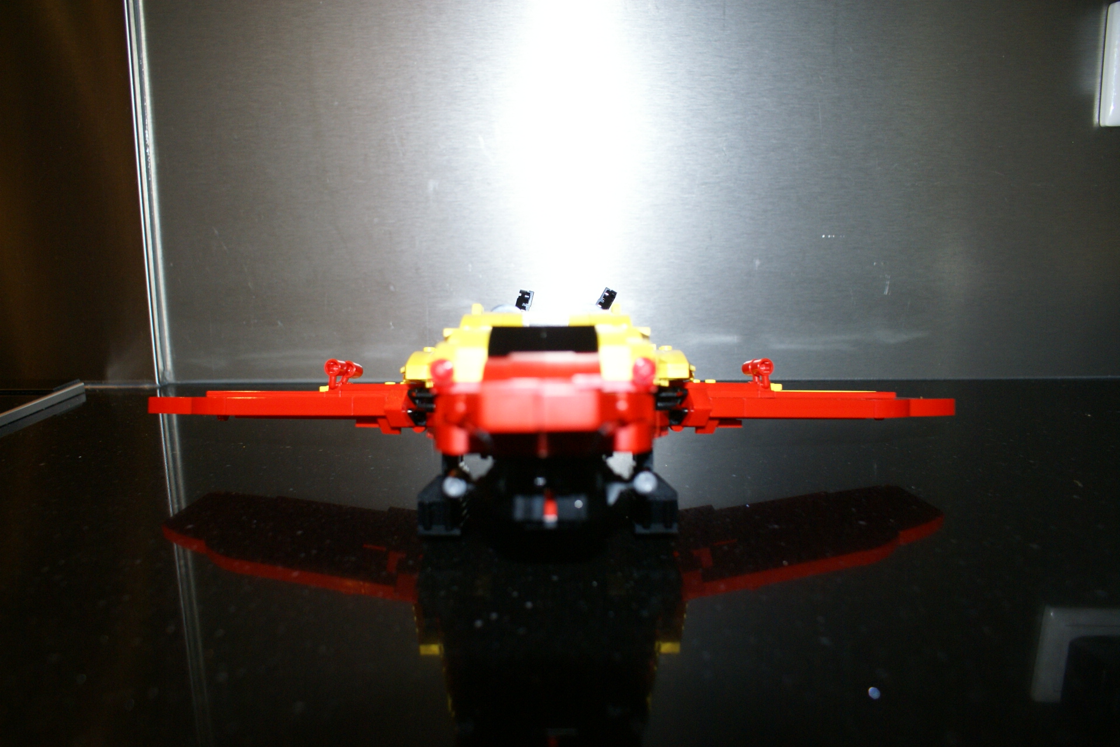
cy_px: 374
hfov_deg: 67.4
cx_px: 560
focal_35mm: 27
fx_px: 840
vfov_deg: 47.9
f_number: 4
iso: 400
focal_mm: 18
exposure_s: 1/60
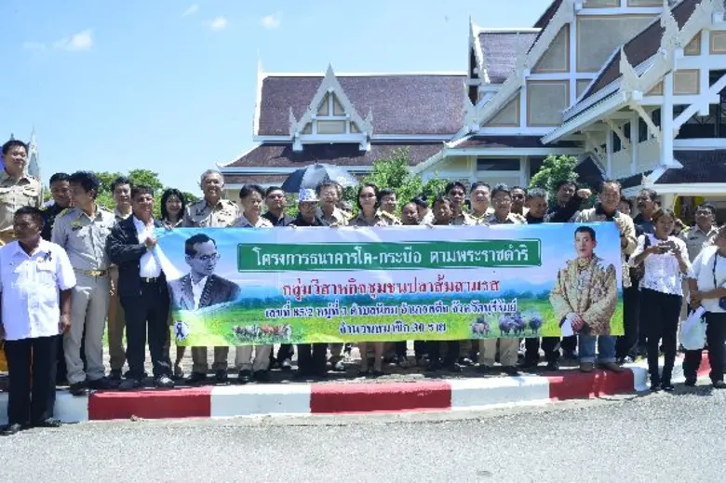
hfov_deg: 55.8
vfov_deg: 38.8
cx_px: 363
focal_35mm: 34
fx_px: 685
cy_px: 242
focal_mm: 34
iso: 400
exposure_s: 1/200
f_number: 11
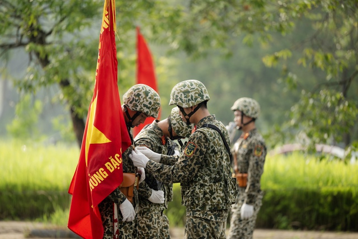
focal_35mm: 200
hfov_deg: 10.3
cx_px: 179
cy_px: 120
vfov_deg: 6.9
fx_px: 1989
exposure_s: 1/800
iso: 250
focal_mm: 200
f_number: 2.8
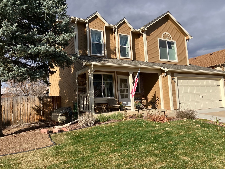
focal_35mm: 28
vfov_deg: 49.7
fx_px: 182
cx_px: 112
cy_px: 84
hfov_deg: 63.4
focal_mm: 3.99
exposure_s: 1/2114
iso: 32
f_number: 1.8
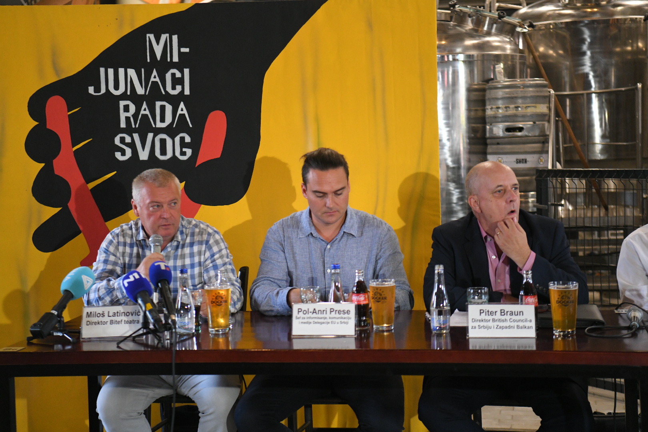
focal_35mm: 70
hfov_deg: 28.8
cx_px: 324
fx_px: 1260
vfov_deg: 19.5
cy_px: 216
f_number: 2.8
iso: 3200
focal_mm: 70
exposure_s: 1/250
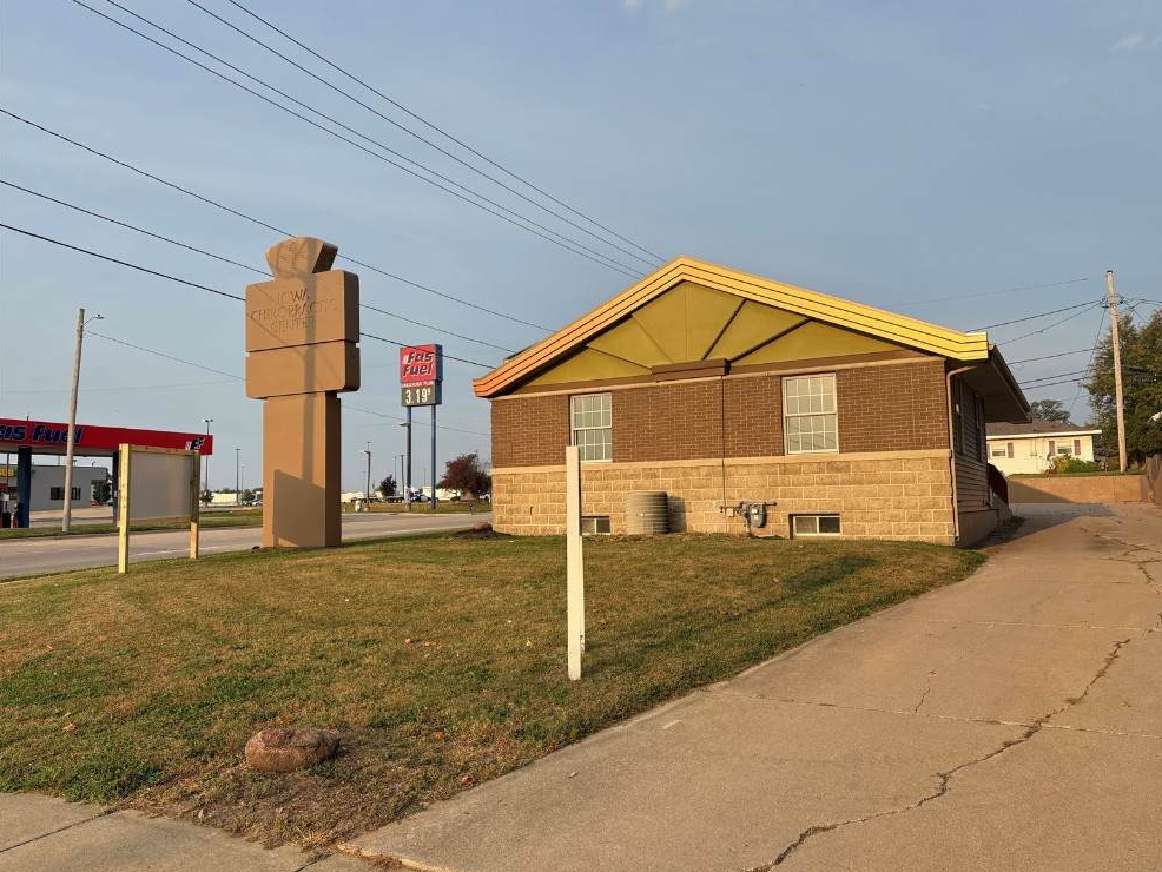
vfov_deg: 51.4
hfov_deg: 65.3
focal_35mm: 27
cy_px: 432
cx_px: 600
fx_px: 907
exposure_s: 1/1420
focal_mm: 5.96
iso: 64
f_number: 1.6
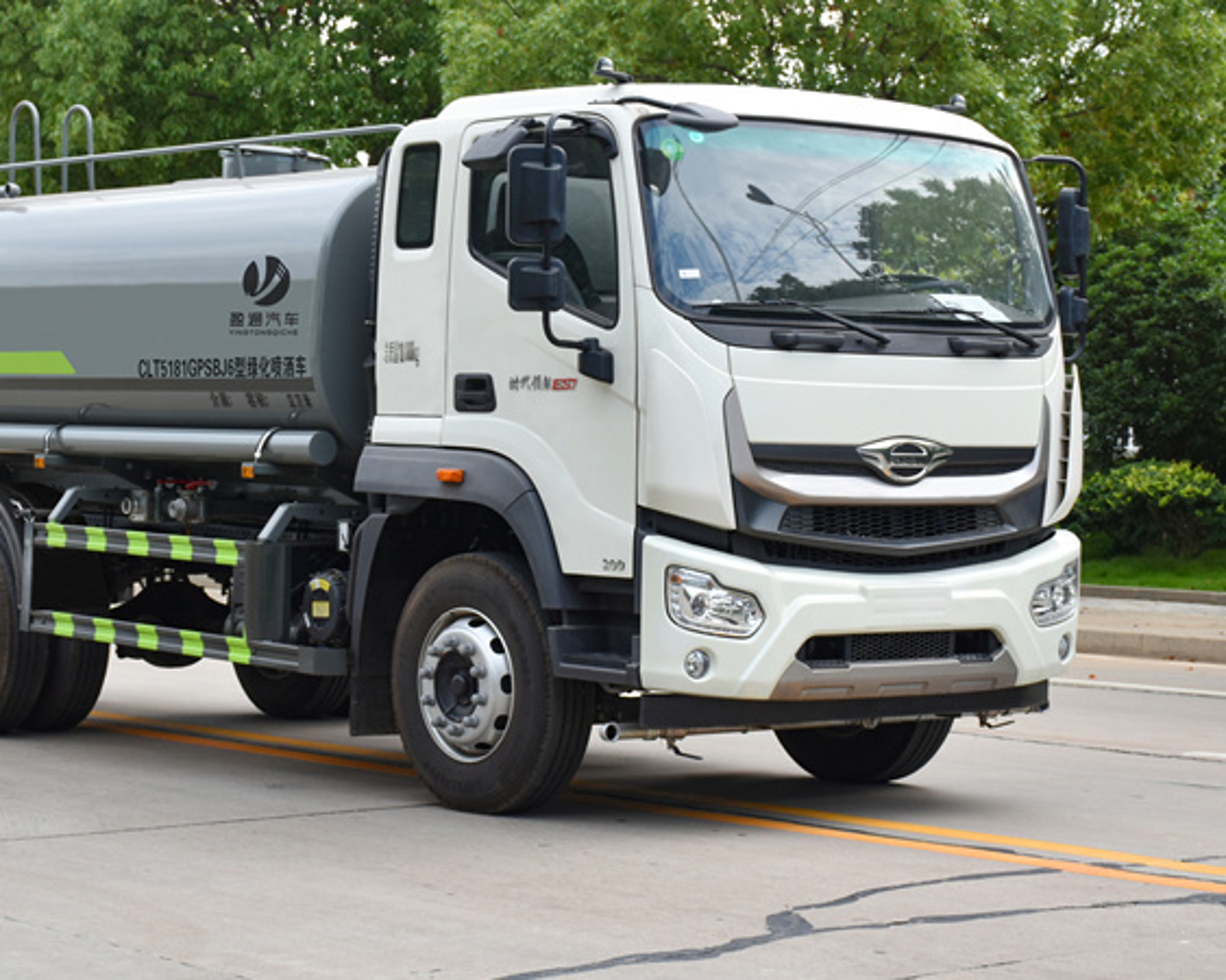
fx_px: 3047
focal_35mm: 84
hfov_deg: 22.7
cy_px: 413
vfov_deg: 18.3
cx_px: 451
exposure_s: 1/250
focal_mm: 42
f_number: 6.3
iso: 200
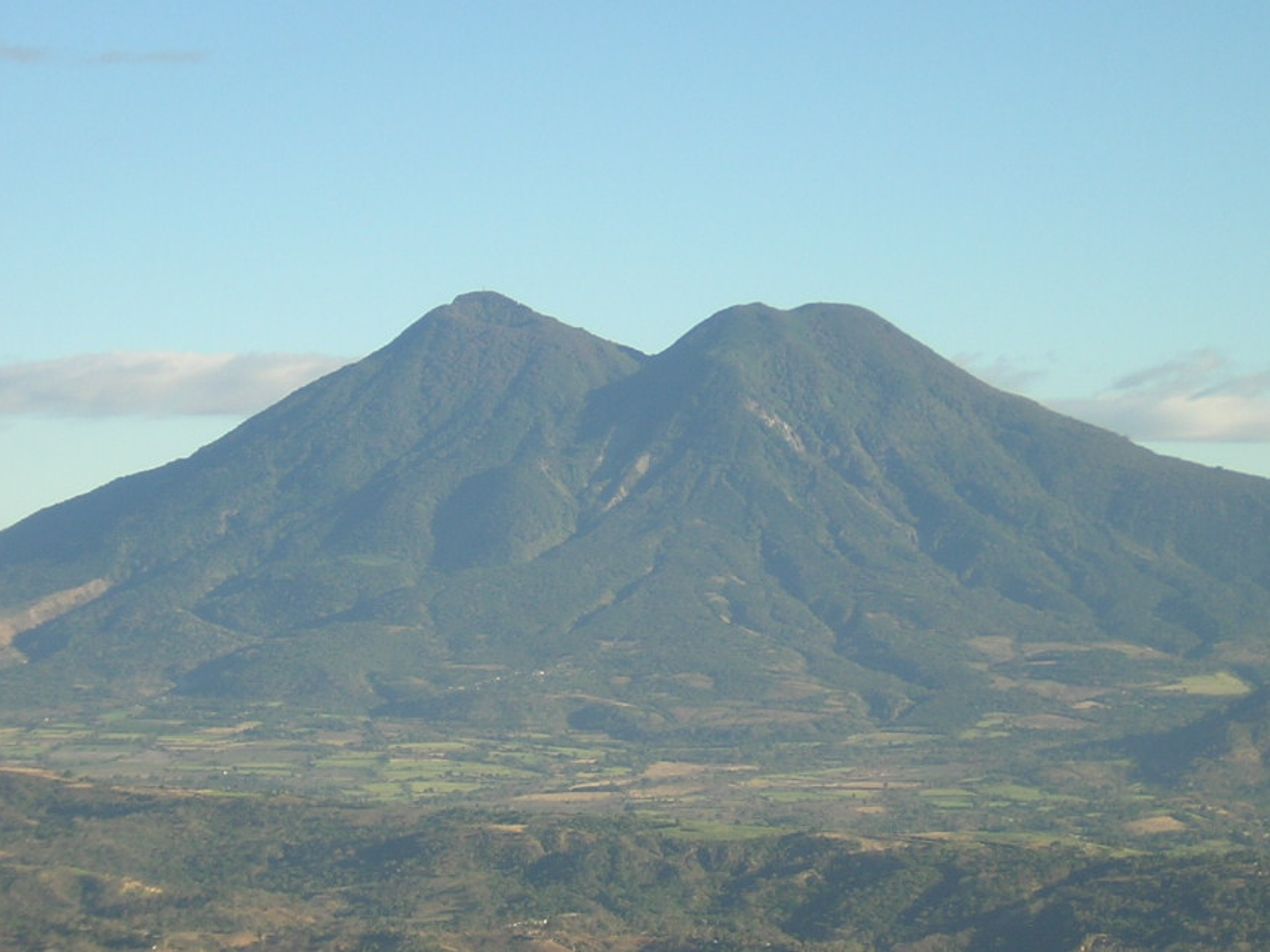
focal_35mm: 129
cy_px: 469
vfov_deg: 11.5
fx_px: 4733
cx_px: 621
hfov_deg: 15.3
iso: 100
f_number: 4.7
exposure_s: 1/298
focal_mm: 14.1
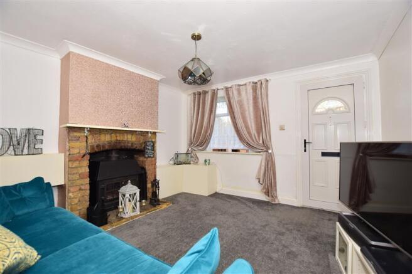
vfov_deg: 77.3
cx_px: 206
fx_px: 172
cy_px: 137
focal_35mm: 15
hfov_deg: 100.4
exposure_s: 1/60
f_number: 5
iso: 200
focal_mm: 10
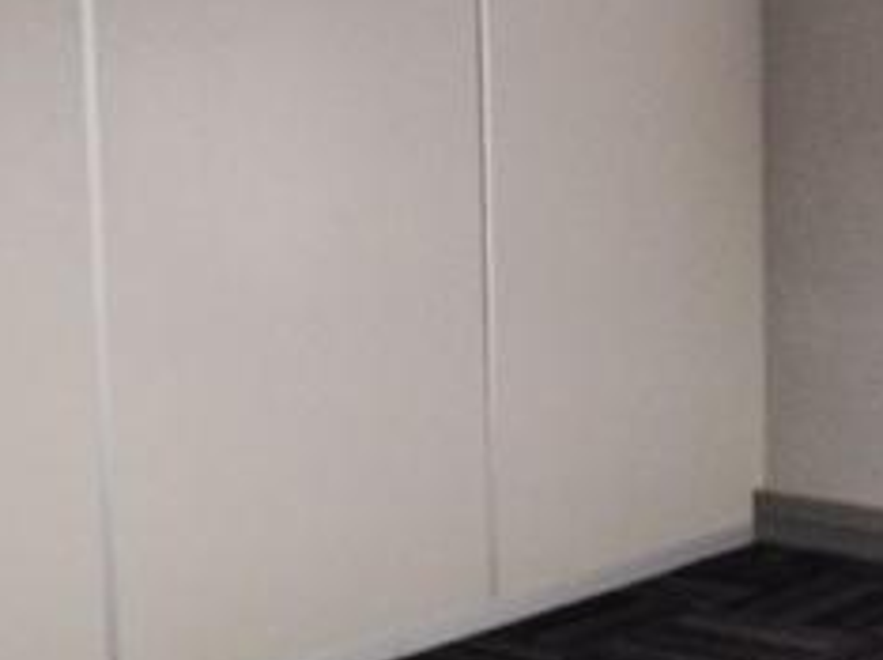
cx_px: 962
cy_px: 309
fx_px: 2268
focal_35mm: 89
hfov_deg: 21.0
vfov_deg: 16.6
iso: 1134
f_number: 1.8
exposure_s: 1/100
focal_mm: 4.7
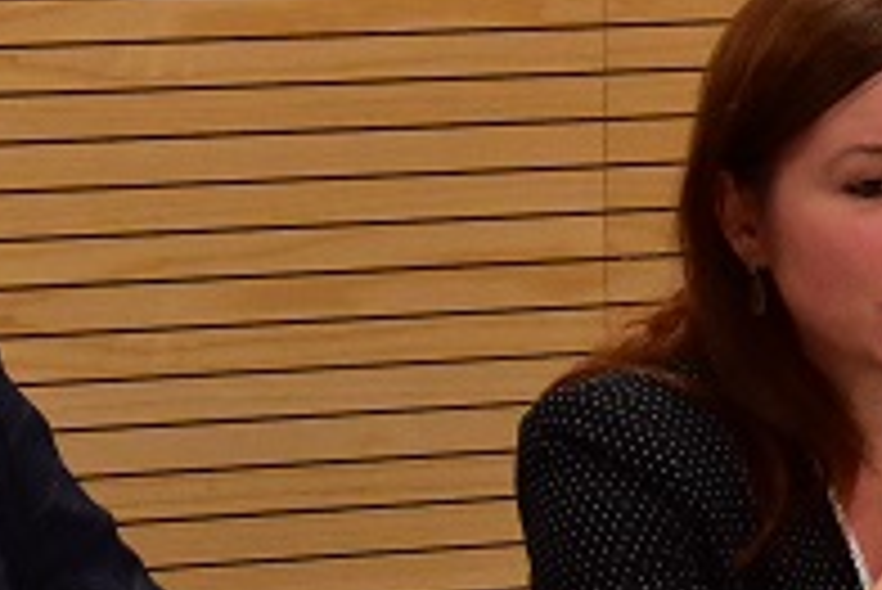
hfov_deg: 5.5
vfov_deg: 3.7
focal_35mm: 375
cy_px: 466
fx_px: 9201
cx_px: 1145
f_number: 7.1
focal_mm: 55
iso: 3200
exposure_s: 1/200
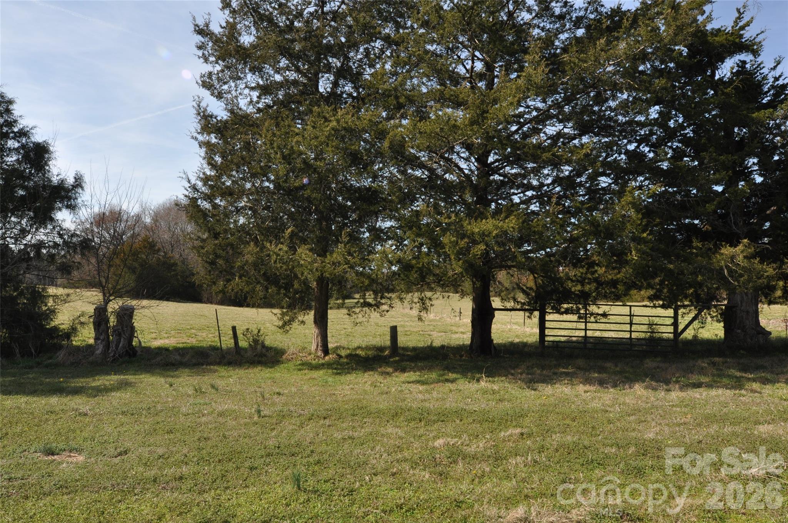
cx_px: 394
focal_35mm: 21
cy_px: 262
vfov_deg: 59.4
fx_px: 459
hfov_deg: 81.3
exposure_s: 1/200
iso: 320
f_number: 7.1
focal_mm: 14
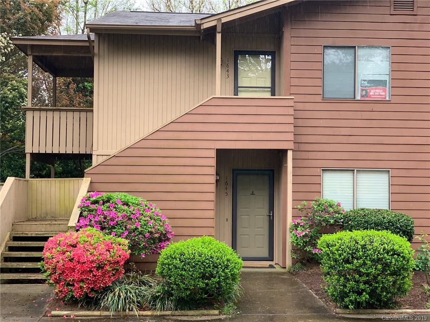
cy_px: 161
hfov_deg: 36.8
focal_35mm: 52
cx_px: 215
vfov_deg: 28.0
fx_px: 646
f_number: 2.4
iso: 64
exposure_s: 1/122
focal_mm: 6
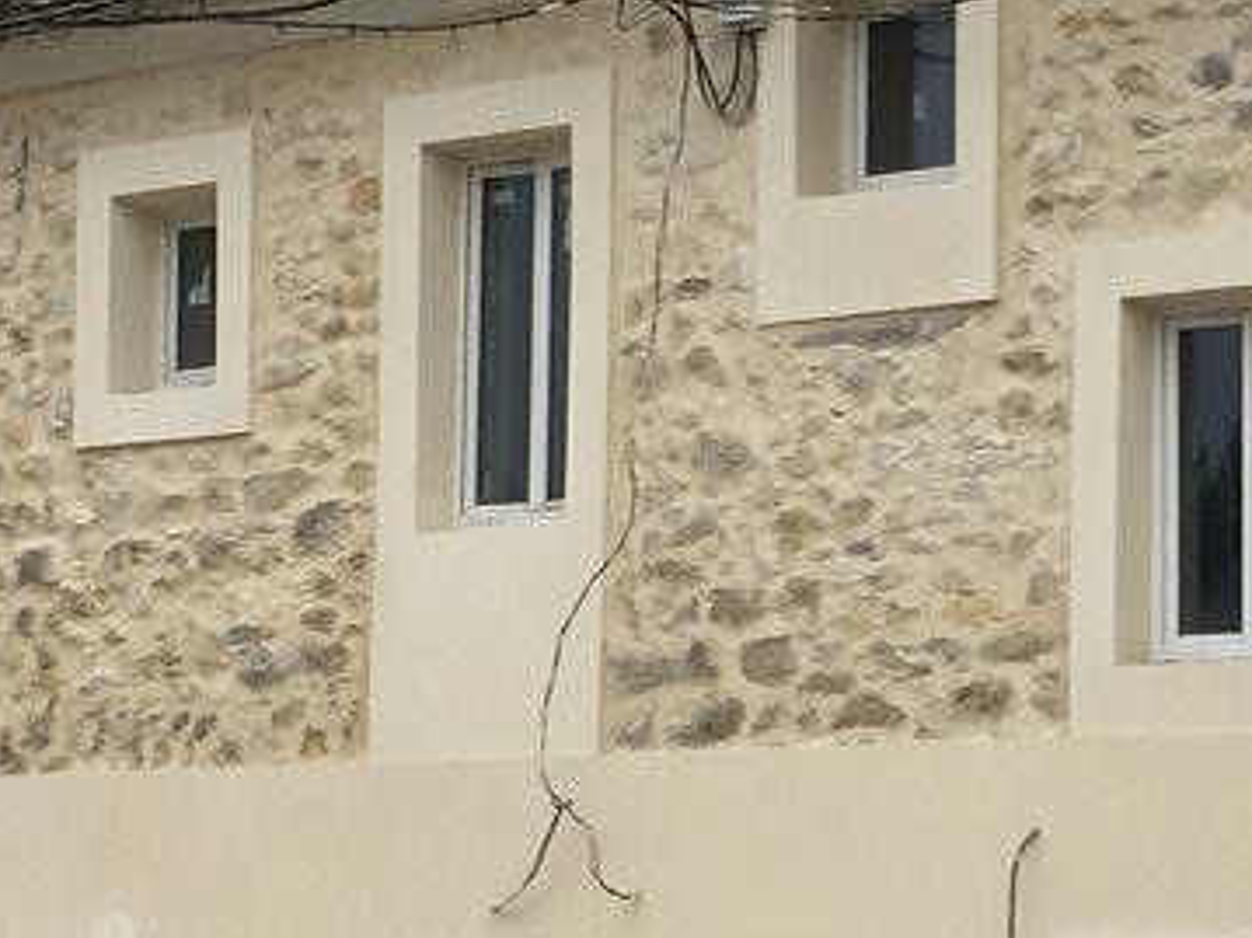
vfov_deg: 9.5
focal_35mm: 155
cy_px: 778
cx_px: 1276
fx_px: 5604
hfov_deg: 12.6
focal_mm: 4.15
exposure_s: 1/1026
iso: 25
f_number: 2.2
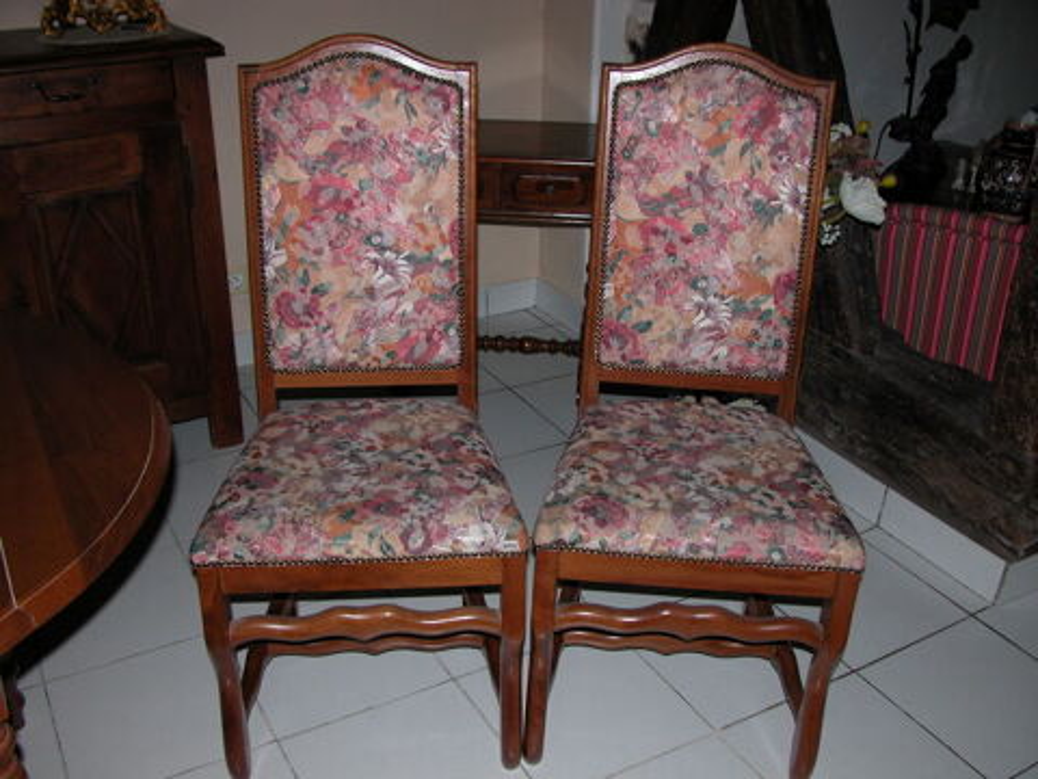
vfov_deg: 40.7
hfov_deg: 52.6
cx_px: 519
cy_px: 390
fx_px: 1050
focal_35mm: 35
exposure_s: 1/60
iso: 100
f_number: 2.8
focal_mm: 8.9
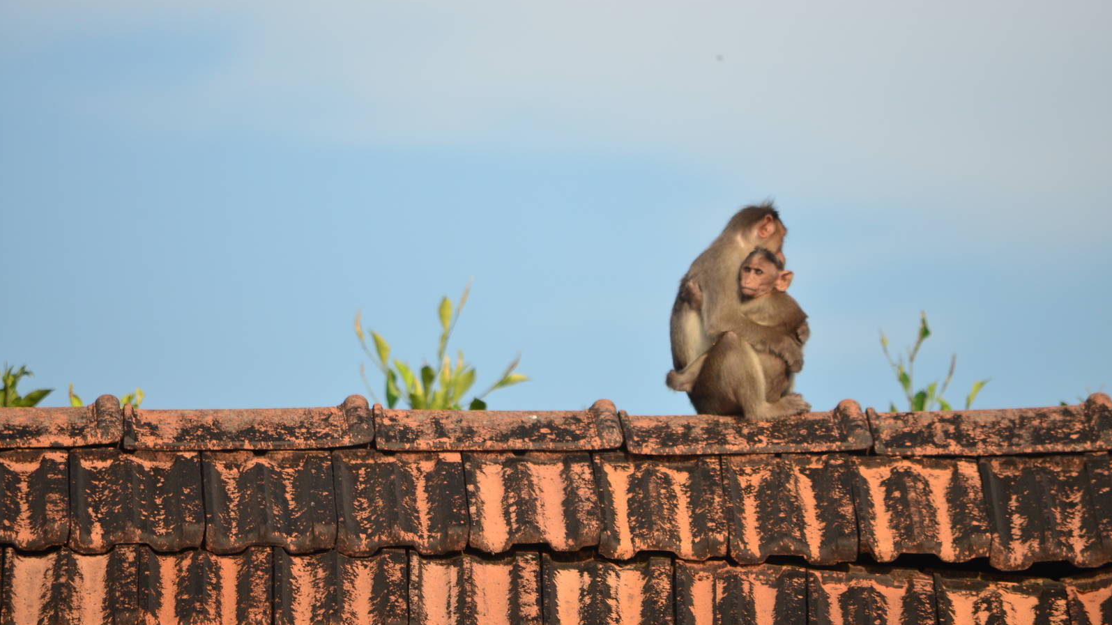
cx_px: 555
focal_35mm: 472
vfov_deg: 2.6
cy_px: 288
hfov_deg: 4.6
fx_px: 13917
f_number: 5.6
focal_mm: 300
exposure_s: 1/2000
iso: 400
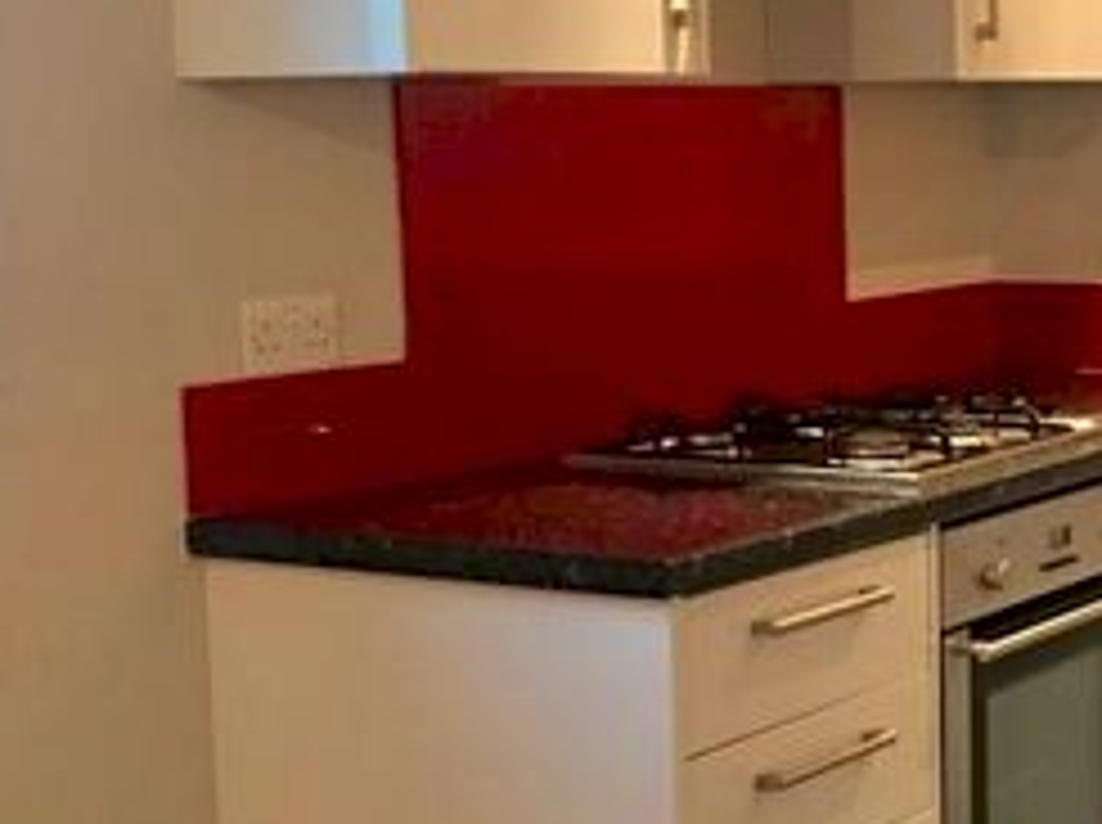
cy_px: 475
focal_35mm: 83
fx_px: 2638
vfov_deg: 17.7
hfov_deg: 23.1
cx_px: 958
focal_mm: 4.15
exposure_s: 1/10
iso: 80
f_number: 2.2
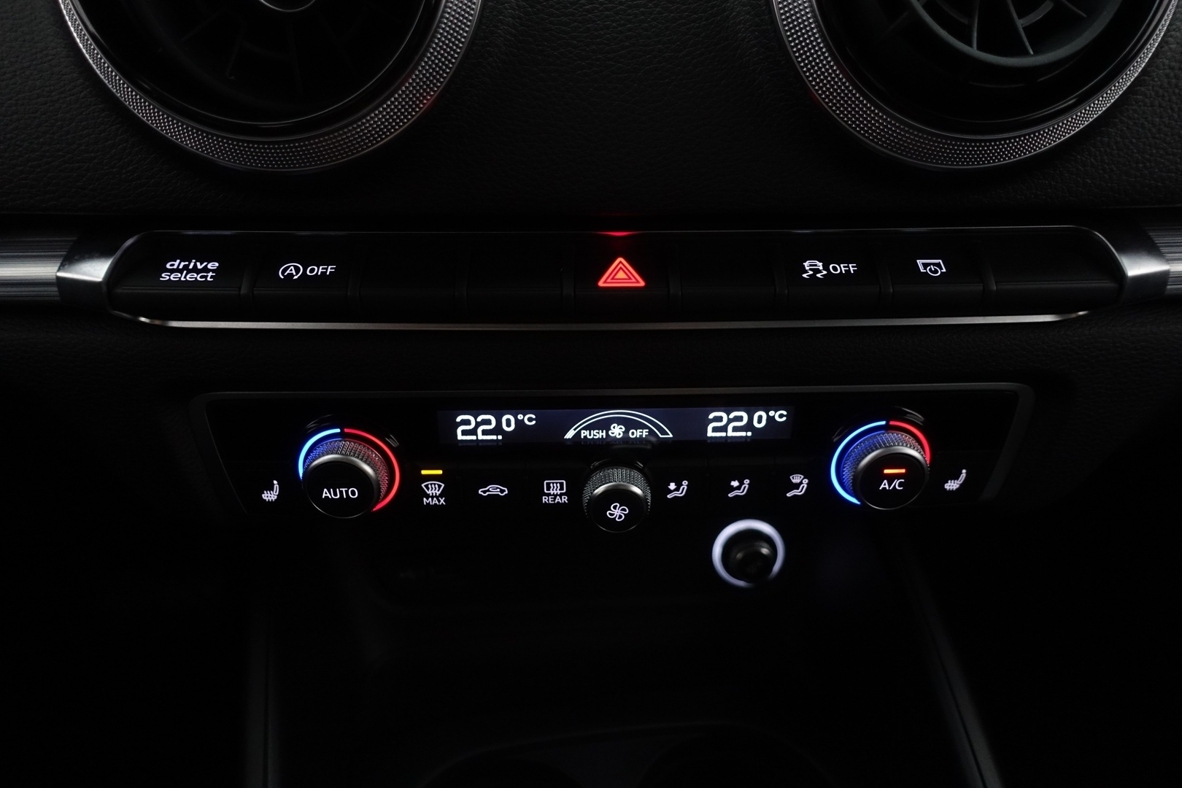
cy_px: 394
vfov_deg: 53.1
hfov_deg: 73.7
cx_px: 591
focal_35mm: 24
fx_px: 788
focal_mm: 8.8
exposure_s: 1/60
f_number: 2.5
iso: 1000
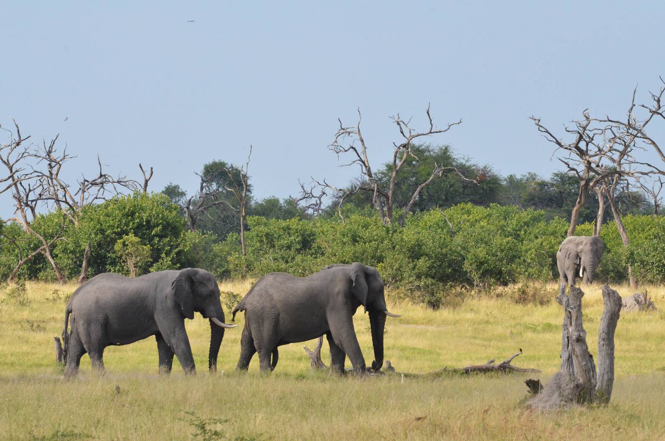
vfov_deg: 4.0
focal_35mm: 345
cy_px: 220
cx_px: 332
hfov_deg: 6.0
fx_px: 6360
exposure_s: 1/2500
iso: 2500
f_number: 13
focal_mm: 230
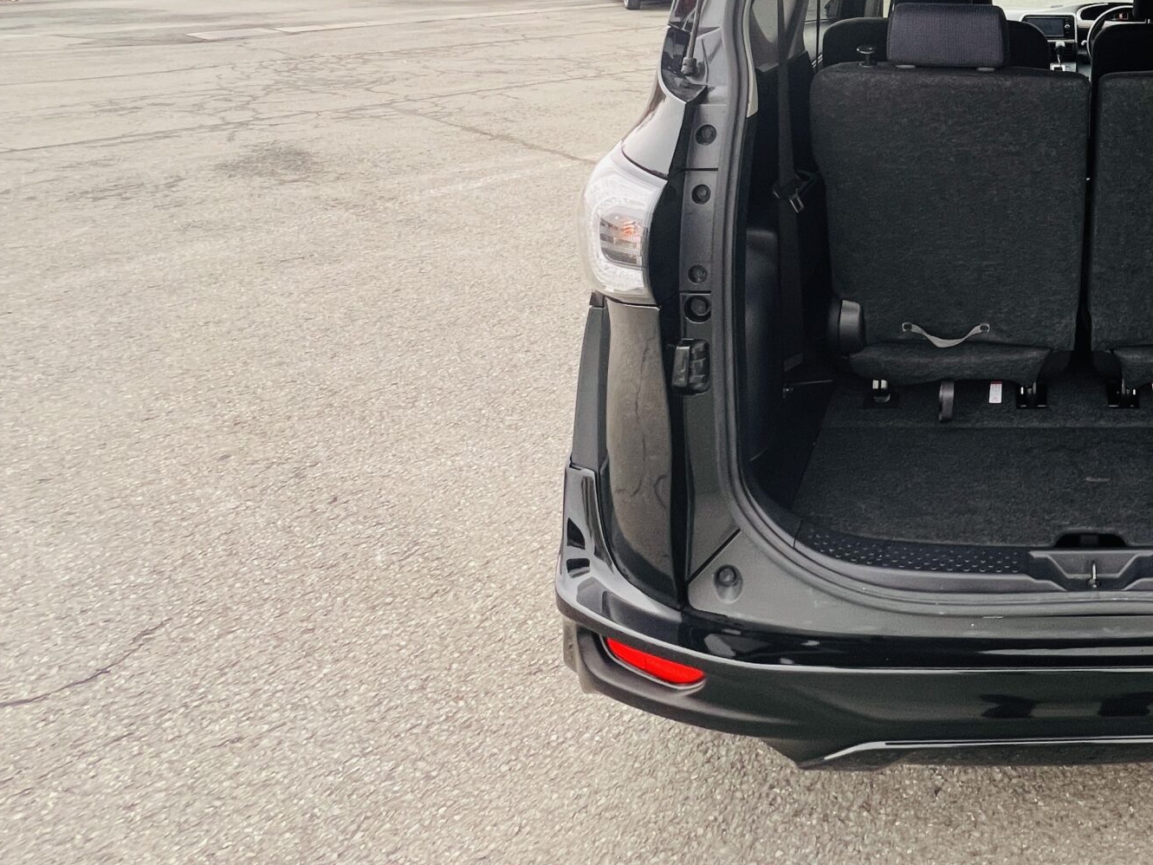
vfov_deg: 48.1
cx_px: 1072
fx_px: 833
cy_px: 60
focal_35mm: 25
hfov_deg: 57.7
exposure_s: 1/99
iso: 100
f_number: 1.8
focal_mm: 1.57
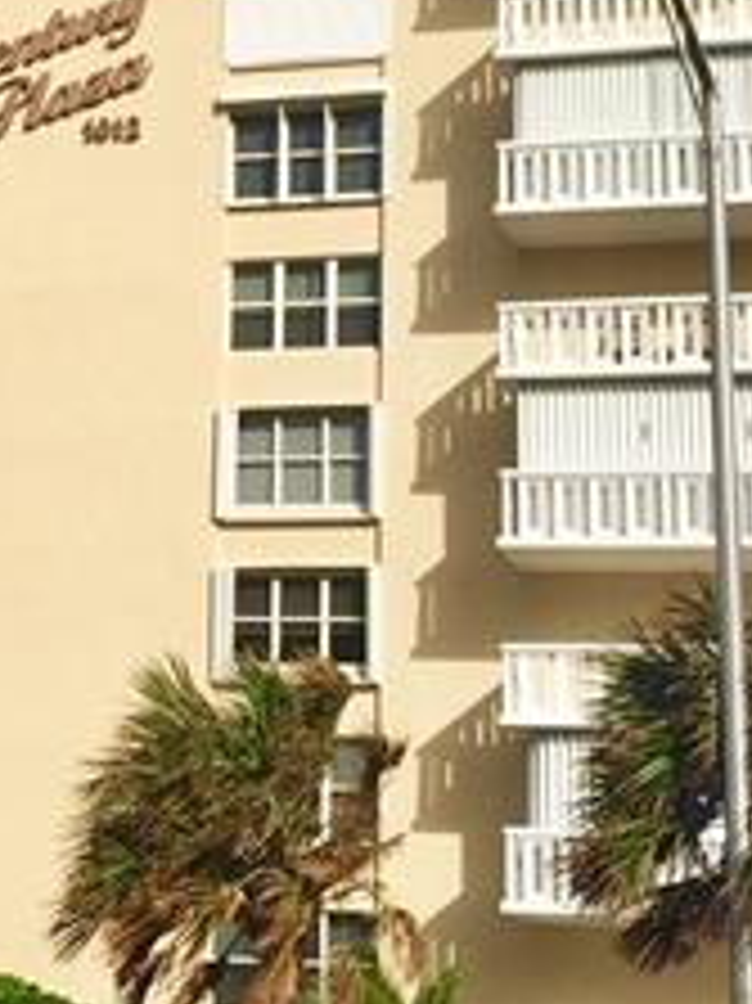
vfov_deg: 19.3
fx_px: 2899
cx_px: -95
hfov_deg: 14.4
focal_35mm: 100
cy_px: 77
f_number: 2.2
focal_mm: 4.15
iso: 32
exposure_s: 1/4405
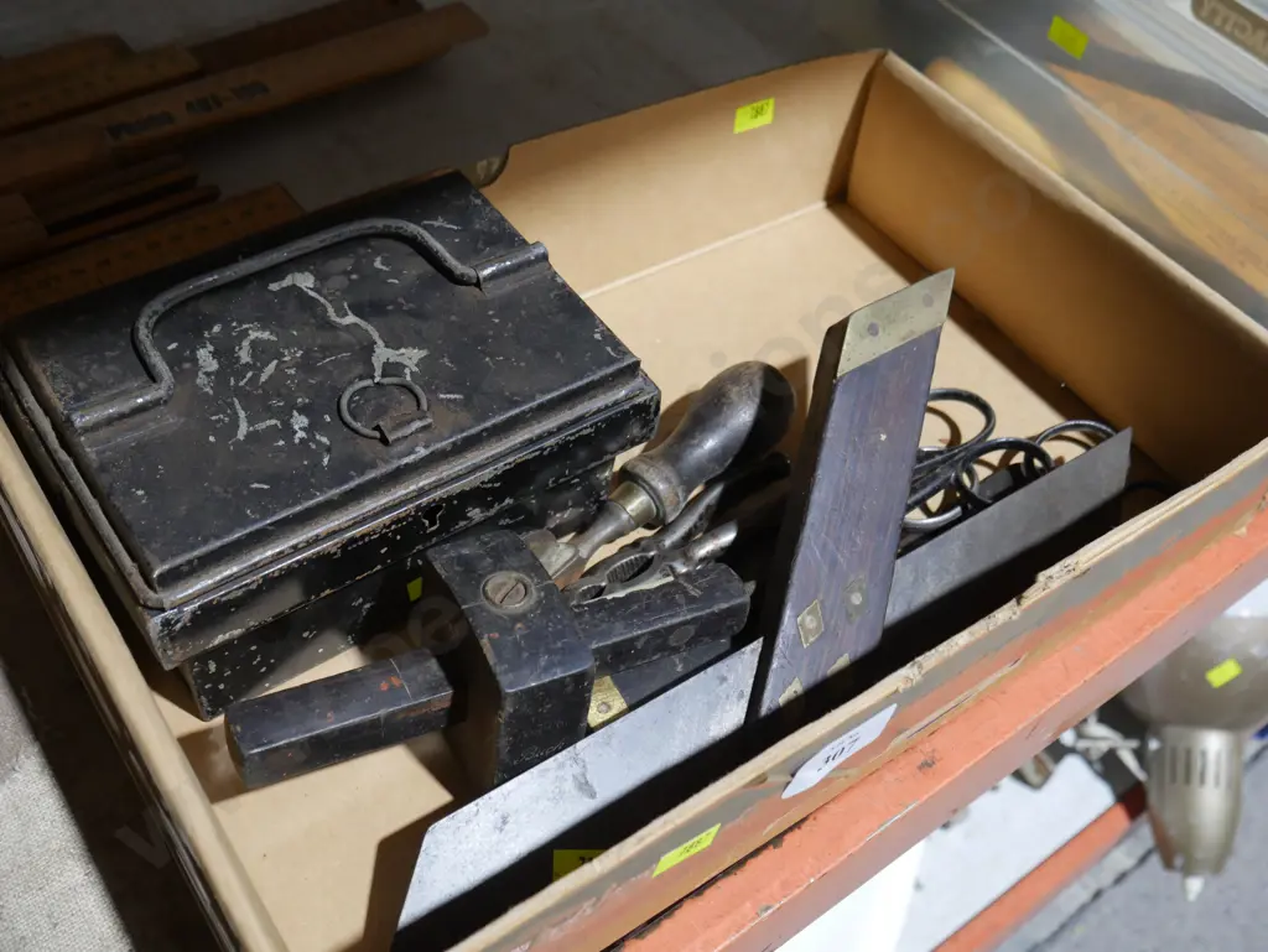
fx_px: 1393
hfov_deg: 49.0
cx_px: 634
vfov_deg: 37.8
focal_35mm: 38
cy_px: 476
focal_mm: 19
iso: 800
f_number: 4.5
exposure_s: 1/60
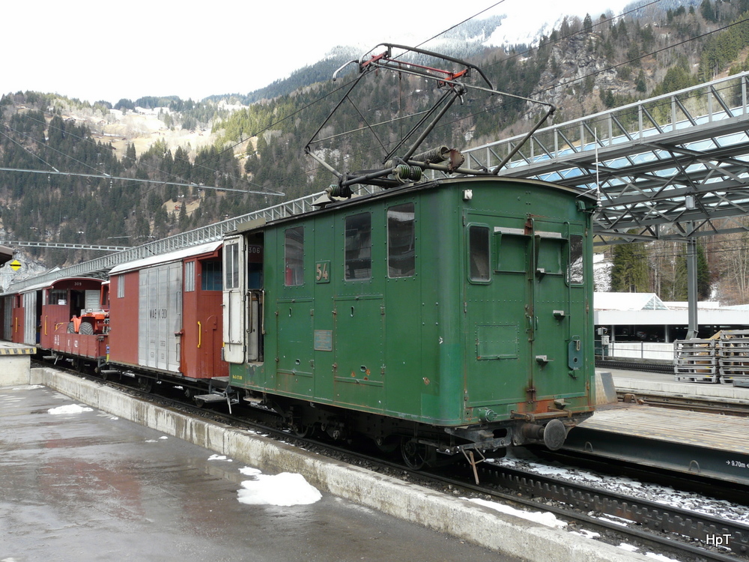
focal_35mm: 35
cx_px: 374
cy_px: 281
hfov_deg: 52.6
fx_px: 757
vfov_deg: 40.7
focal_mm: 5.7
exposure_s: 1/125
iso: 100
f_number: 4
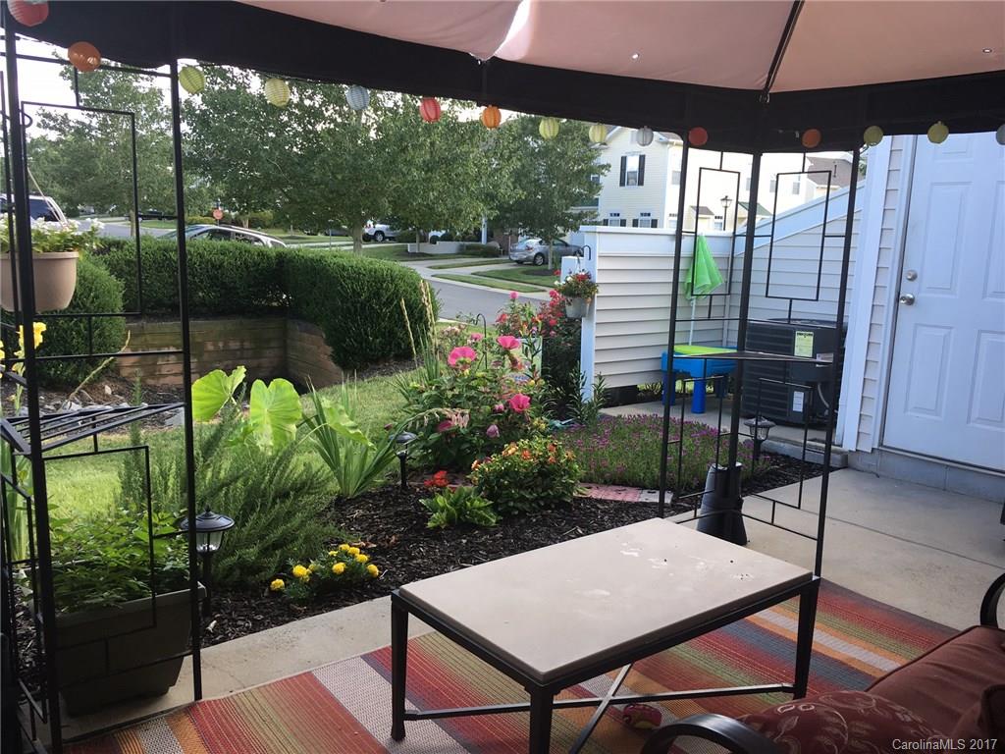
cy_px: 377
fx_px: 842
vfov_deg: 48.2
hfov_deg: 61.7
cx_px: 502
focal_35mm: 29
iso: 25
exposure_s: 1/120
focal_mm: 4.15
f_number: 2.2
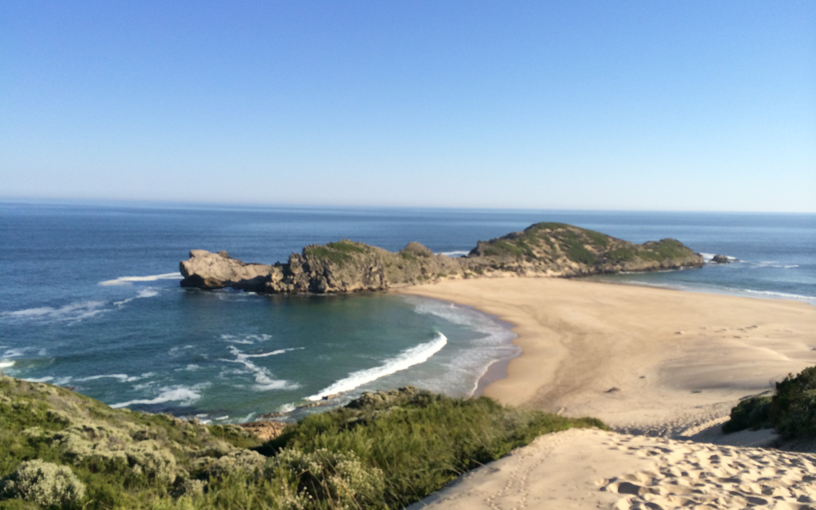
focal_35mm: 32
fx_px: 712
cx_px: 409
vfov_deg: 39.3
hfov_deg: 59.7
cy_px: 301
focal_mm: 4.12
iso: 32
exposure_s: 1/2160
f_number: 2.2
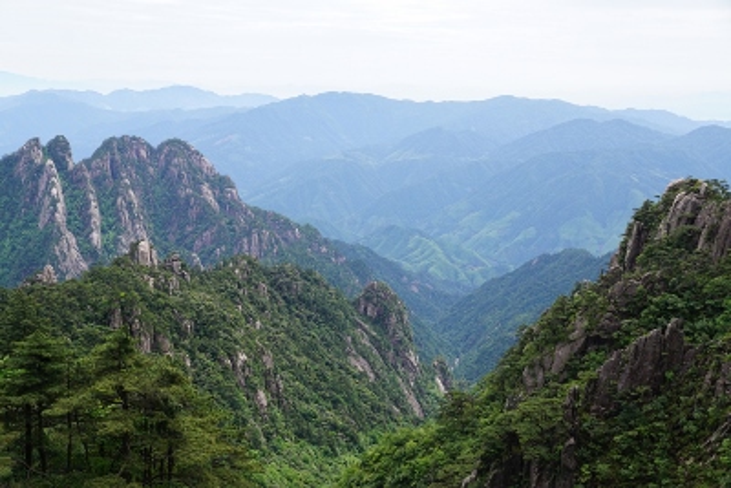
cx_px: 366
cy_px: 244
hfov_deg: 43.6
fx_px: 914
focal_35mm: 45
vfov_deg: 29.9
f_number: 8
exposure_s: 1/125
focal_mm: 30
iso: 100
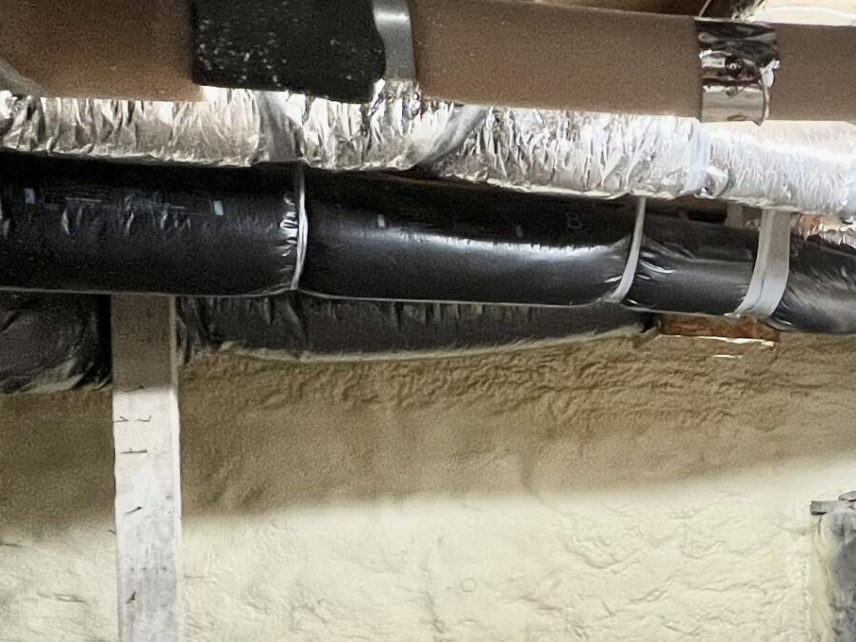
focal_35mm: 43
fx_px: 1063
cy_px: 519
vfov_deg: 32.6
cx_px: 965
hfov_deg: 36.4
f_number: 1.8
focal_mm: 1.57
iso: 320
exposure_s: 1/60
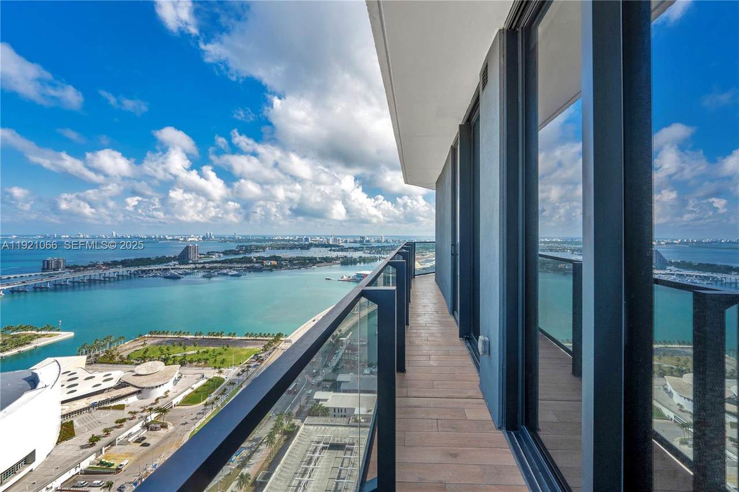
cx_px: 370
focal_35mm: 14
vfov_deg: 81.2
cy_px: 246
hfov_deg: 104.3
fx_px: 287
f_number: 10
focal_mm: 14
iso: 100
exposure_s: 1/160
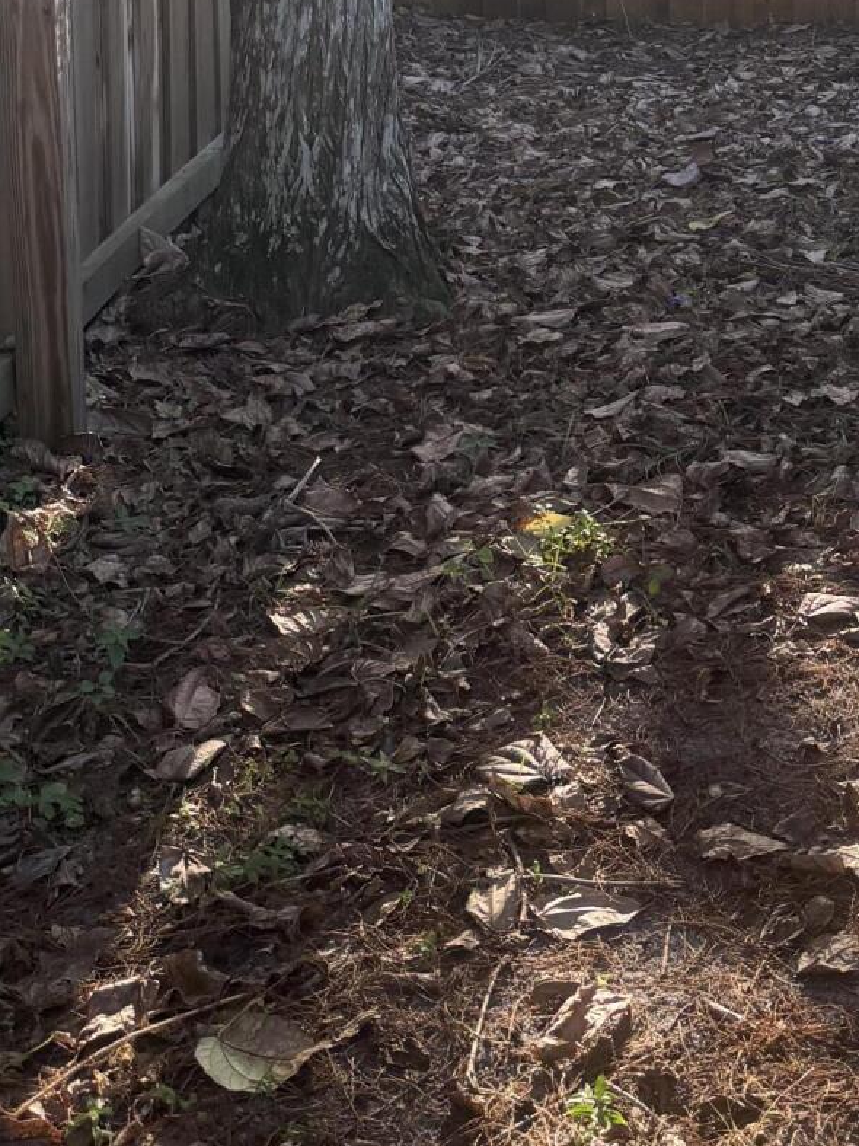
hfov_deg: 23.1
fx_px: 2019
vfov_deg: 29.7
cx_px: 858
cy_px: 16
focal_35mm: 61
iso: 125
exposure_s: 1/230
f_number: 1.78
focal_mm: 6.76
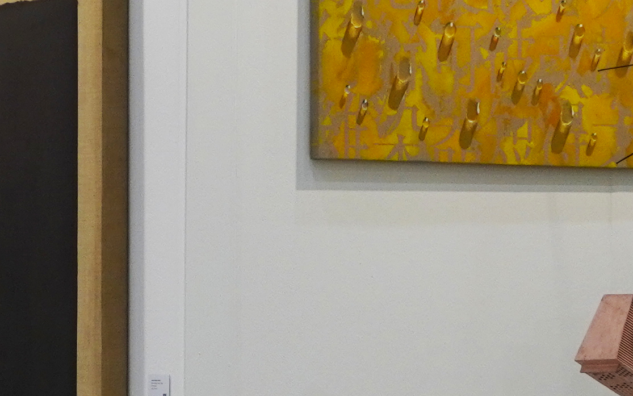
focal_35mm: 173
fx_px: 2980
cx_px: 148
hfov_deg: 12.1
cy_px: 241
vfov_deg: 7.6
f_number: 4
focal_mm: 21
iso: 320
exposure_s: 1/160
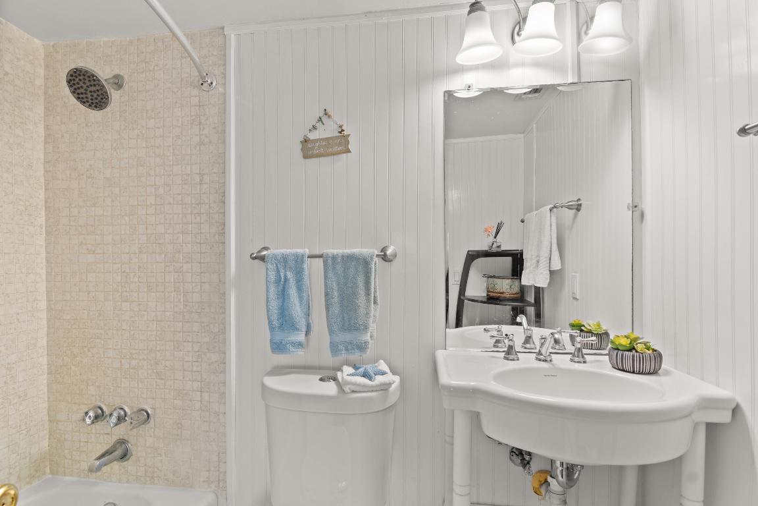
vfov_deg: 53.1
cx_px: 379
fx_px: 505
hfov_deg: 73.7
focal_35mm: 24
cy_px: 253
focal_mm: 16
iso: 320
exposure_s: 1/2.5
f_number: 6.3
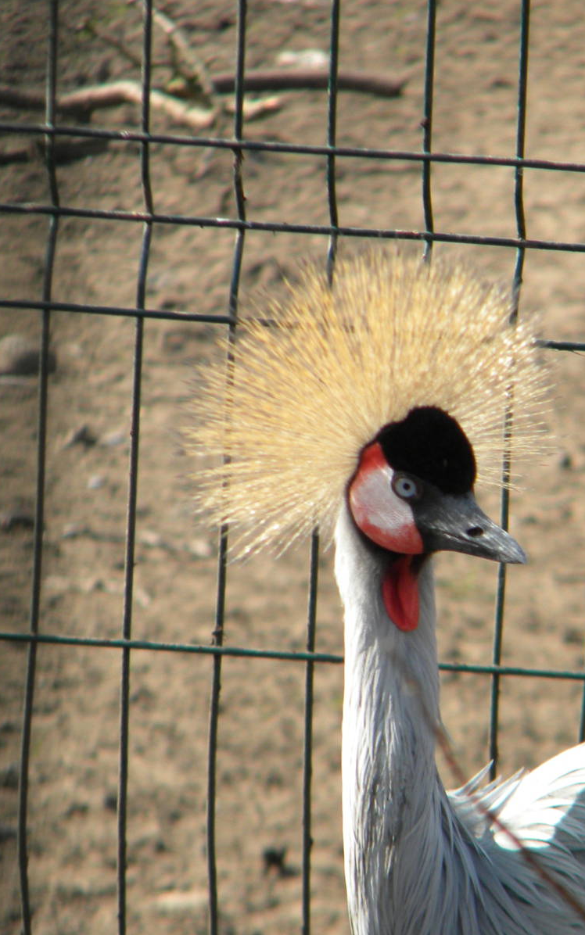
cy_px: 467
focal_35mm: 587
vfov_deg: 3.6
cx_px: 443
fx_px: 14967
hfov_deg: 2.2
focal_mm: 75
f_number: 5.4
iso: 105
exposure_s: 1/250
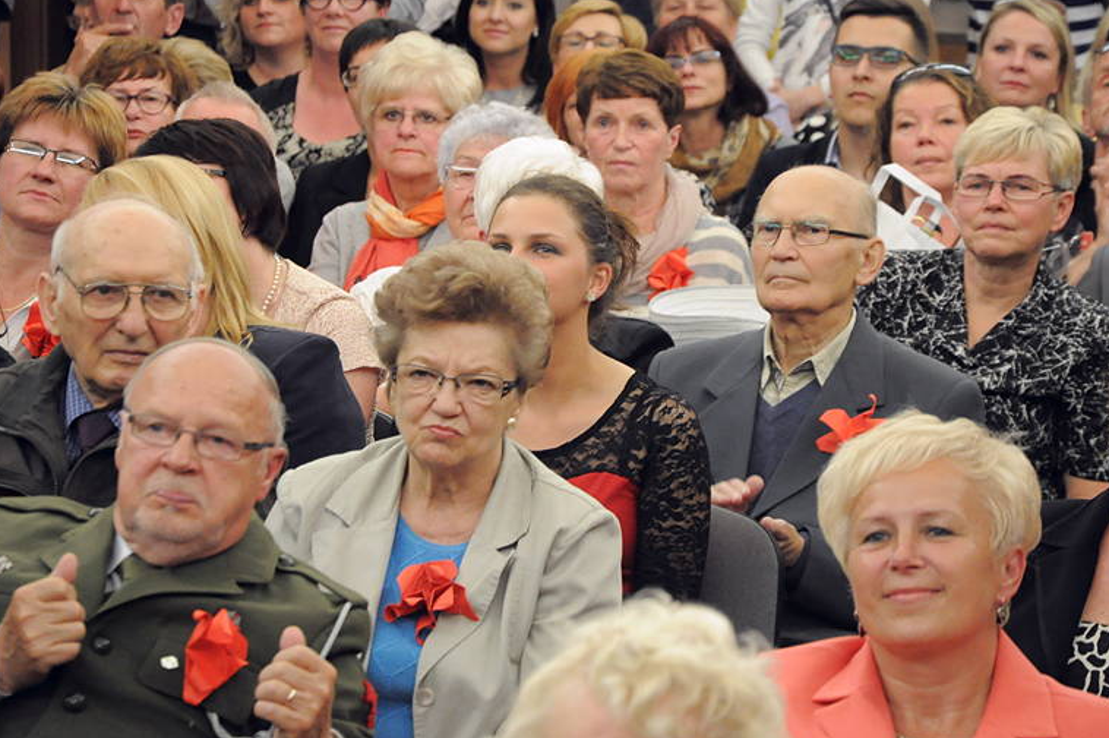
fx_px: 5434
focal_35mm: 177
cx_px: 544
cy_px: 336
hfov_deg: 11.7
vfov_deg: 7.8
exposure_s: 1/80
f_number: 5.6
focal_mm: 105
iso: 2500
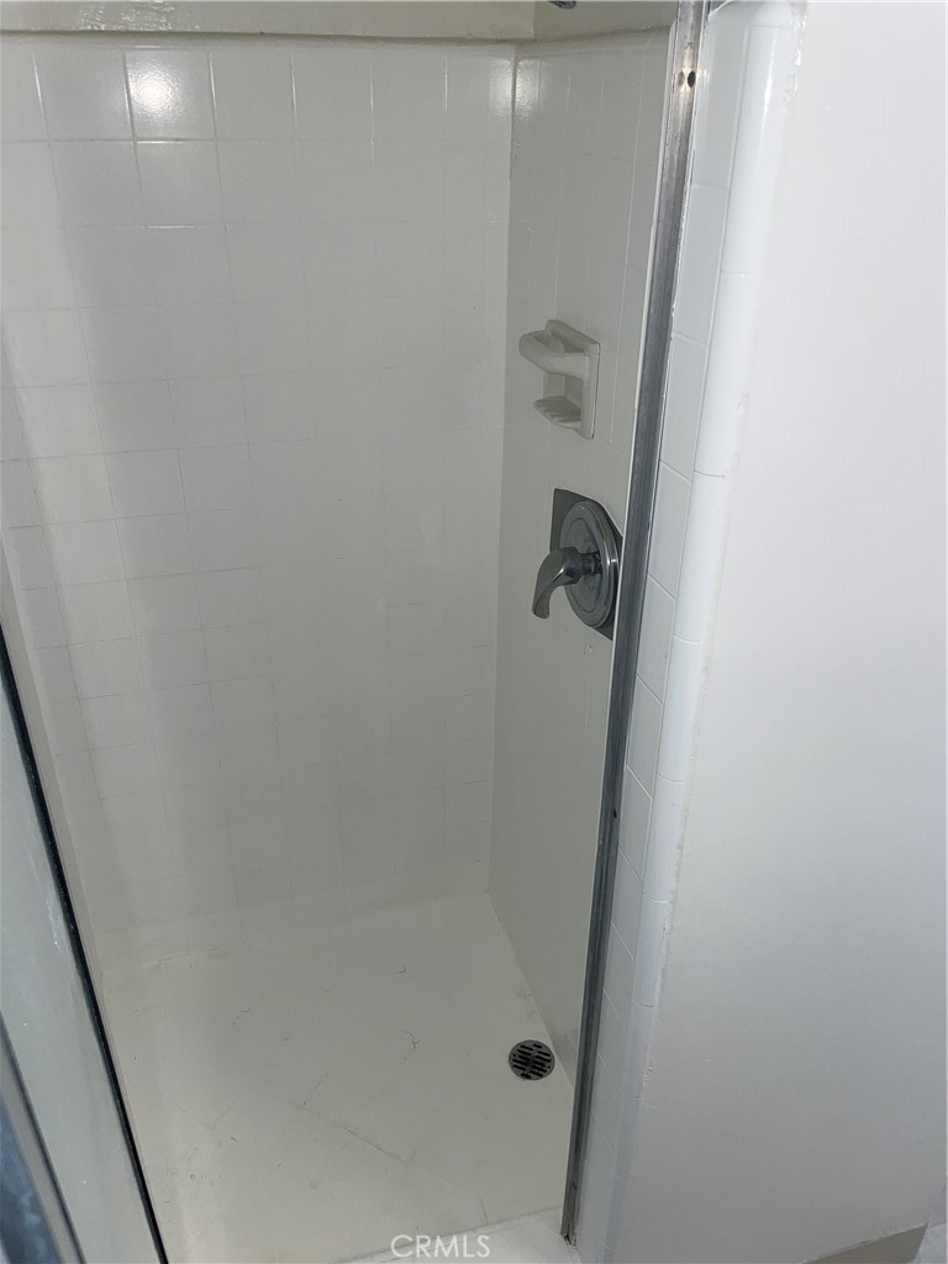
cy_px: 632
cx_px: 474
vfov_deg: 67.3
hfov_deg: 53.1
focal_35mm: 26
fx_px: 949
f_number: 1.6
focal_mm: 4.2
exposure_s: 1/120
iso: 40
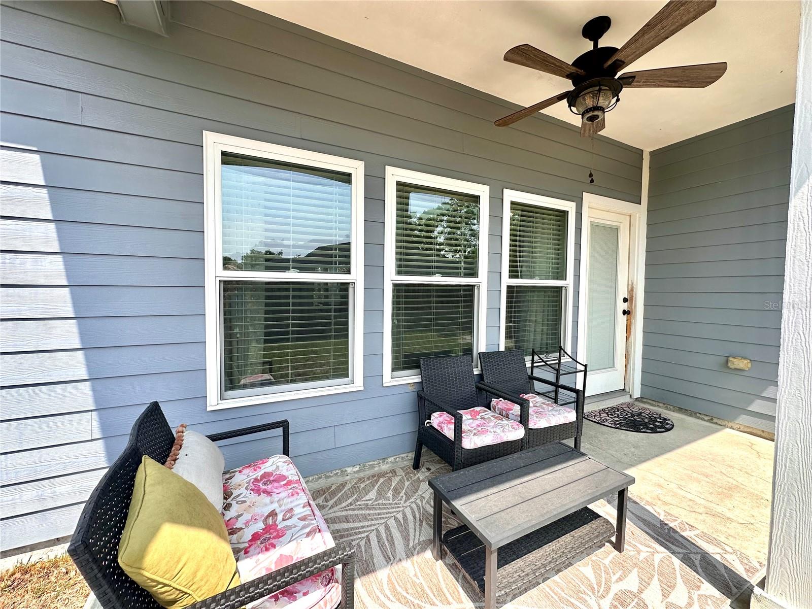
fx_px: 328
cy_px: 304
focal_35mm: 14
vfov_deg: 85.7
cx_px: 406
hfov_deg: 102.1
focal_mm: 2.22
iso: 40
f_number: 2.2
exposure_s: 1/744
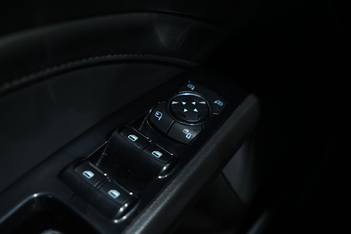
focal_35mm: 49
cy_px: 117
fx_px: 478
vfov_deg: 27.5
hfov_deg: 40.3
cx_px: 176
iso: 800
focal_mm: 49
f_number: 4.5
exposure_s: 1/20
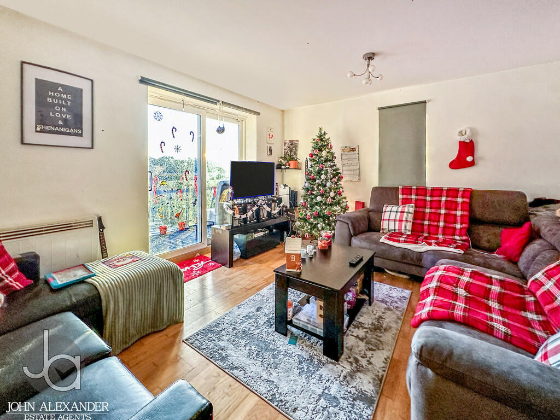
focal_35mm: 14
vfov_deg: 85.7
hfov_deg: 102.1
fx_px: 226
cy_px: 210
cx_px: 280
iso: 320
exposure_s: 1/100
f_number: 2.2
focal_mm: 2.22
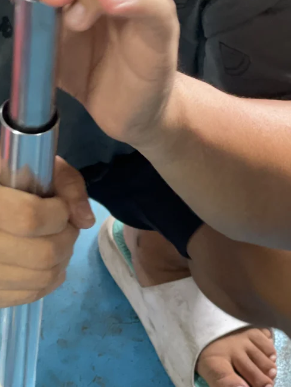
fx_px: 1591
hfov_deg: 10.4
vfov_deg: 13.8
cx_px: 22
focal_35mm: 142
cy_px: 335
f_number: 2.2
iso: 320
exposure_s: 1/40
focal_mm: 7.5
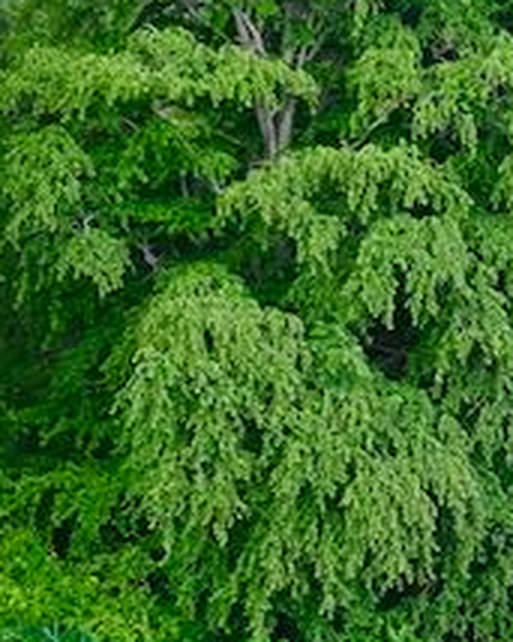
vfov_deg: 10.6
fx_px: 3305
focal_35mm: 174
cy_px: 1017
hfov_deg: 8.9
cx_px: 378
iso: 280
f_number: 4
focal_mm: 24
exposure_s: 1/250
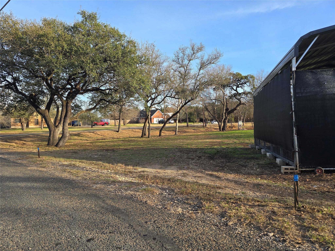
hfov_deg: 73.9
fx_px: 223
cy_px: 126
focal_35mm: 23
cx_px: 168
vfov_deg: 58.9
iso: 12
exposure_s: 1/247
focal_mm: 6.3
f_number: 1.7
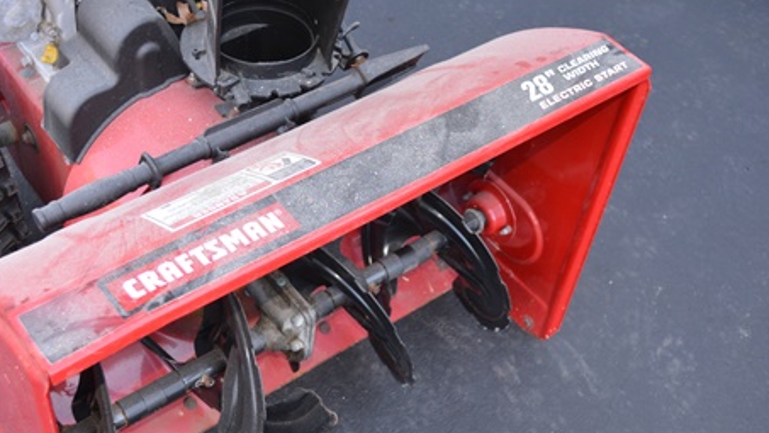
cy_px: 267
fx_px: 1020
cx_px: 380
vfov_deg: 23.9
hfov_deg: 41.3
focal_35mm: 50
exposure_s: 1/125
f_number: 4
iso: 400
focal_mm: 24
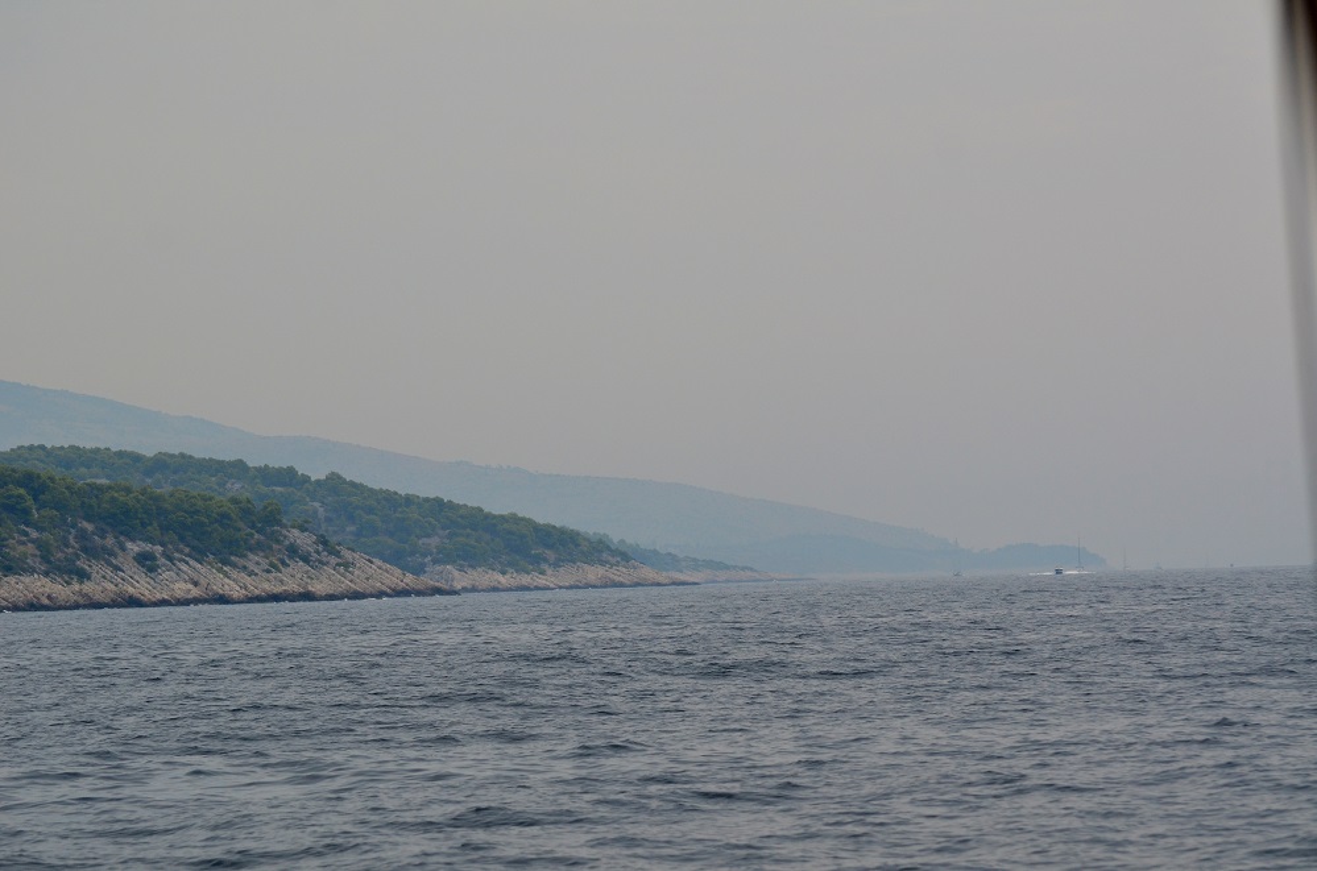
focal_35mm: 168
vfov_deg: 8.1
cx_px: 658
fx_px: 6131
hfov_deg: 12.3
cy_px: 436
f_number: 5.6
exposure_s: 1/2000
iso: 400
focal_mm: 112
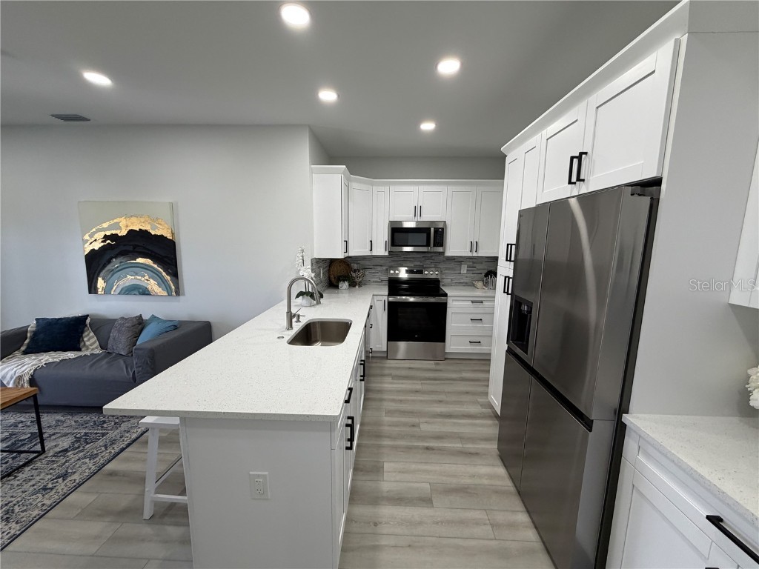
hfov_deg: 102.1
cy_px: 284
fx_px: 307
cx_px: 380
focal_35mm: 14
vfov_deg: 85.7
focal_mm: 2.22
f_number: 2.2
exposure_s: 1/120
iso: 160
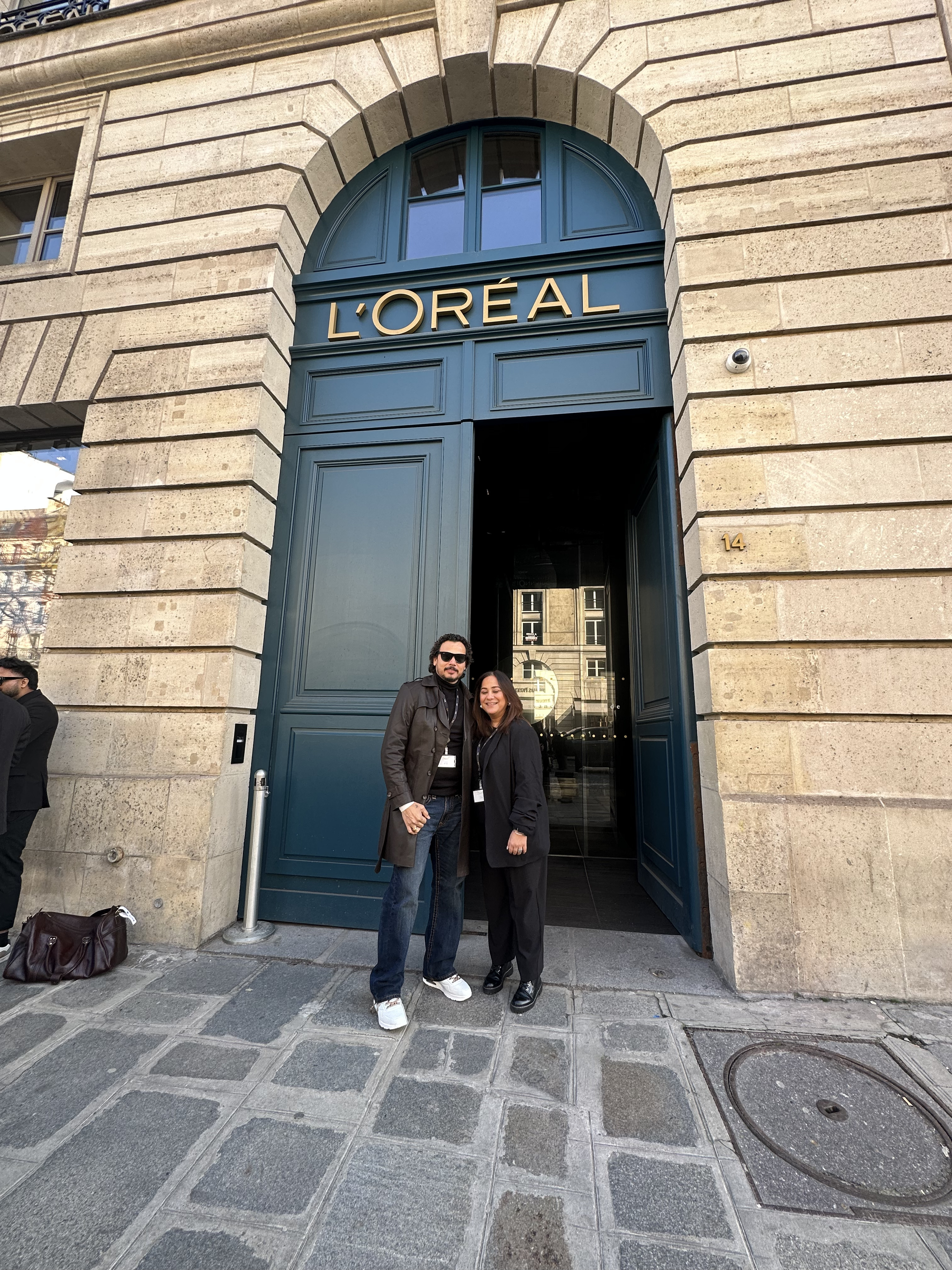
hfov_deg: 85.7
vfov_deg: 102.1
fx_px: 513
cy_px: 635
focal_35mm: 14
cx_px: 476
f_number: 2.2
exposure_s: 1/99
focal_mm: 2.22
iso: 50
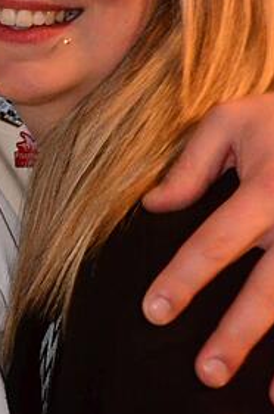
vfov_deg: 10.7
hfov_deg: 7.1
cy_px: 24
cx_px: -68
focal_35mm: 192
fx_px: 2203
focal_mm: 50
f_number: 5.6
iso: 3200
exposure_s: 1/13
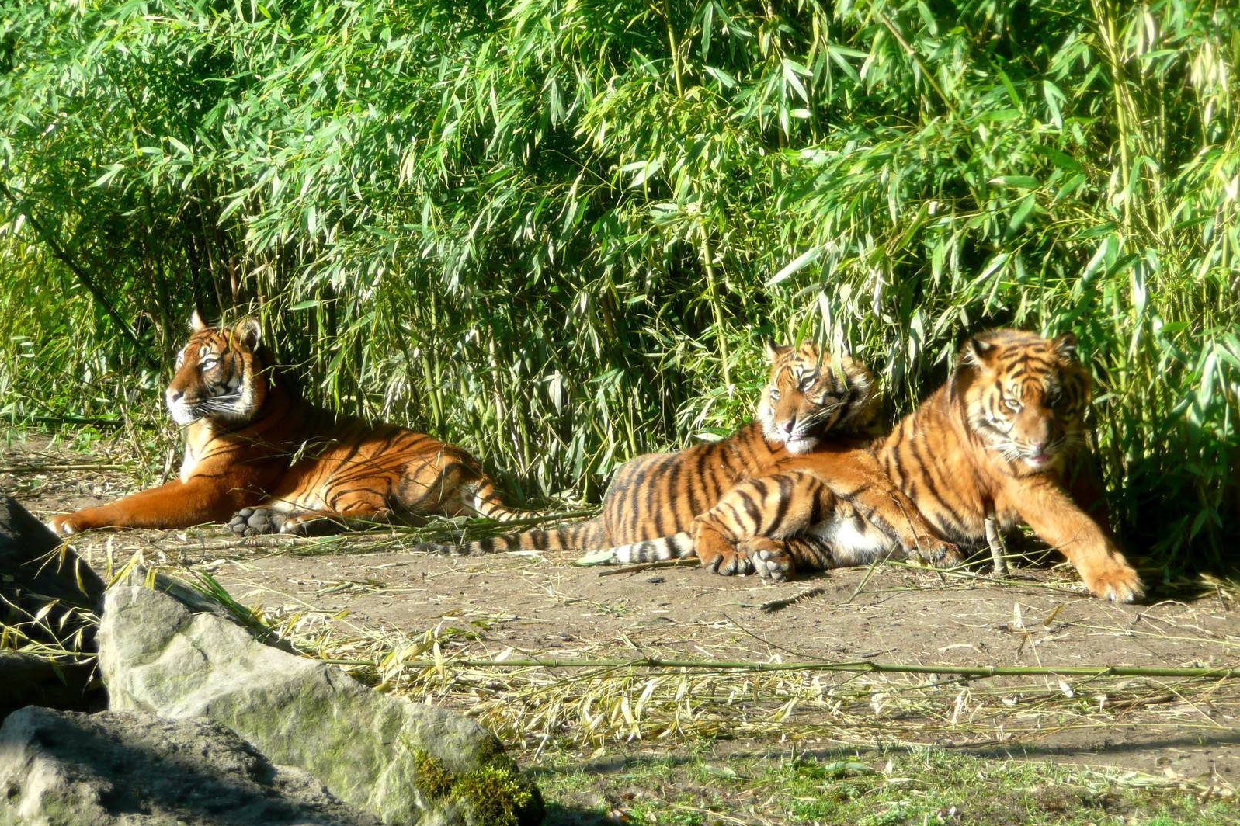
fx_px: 6784
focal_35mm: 197
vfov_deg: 7.0
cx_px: 620
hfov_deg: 10.4
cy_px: 456
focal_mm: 31
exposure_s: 1/125
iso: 100
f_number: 4.8
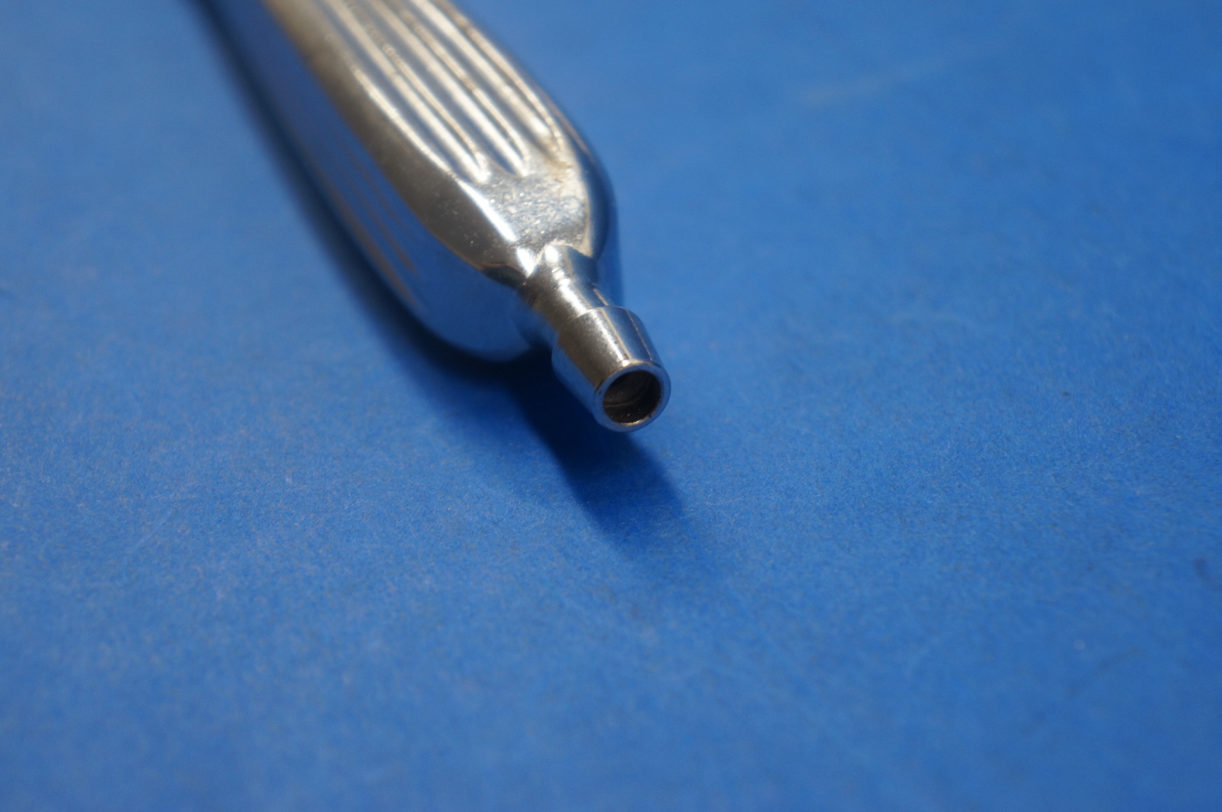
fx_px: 2797
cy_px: 406
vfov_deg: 16.5
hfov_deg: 24.6
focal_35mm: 82
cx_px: 611
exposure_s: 1/80
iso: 400
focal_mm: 55
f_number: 5.6
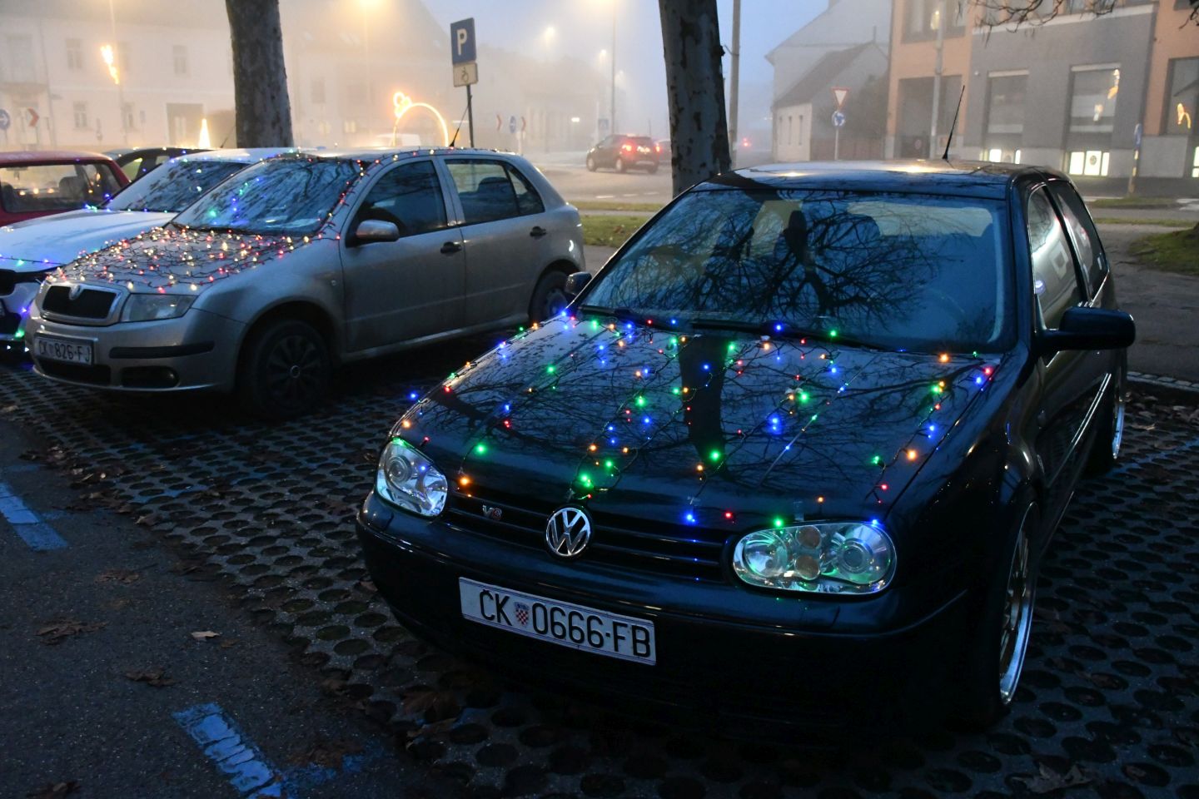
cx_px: 600
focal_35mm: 33
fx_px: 1099
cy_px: 400
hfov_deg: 57.2
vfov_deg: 40.0
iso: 8000
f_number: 3.5
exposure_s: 1/60
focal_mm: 22
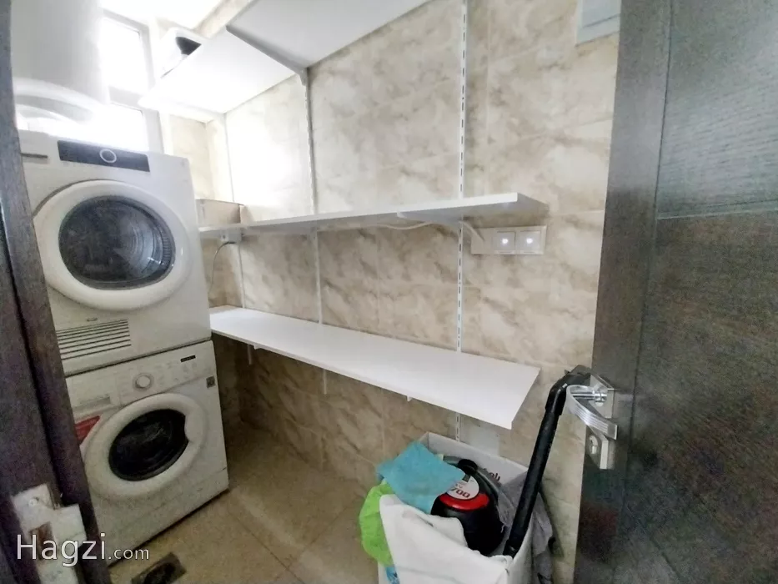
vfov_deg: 89.9
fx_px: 292
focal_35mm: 13
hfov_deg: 106.2
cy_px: 292
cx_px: 389
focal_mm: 1.3
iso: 640
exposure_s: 1/14
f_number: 2.2
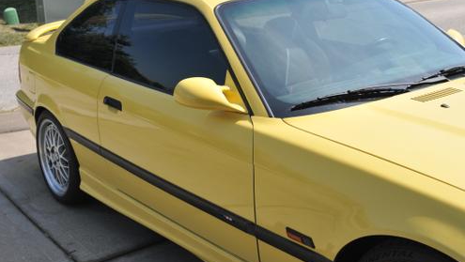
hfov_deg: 41.7
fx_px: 611
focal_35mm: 50
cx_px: 236
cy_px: 117
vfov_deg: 24.2
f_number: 7.1
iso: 400
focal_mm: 31
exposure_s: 1/1600
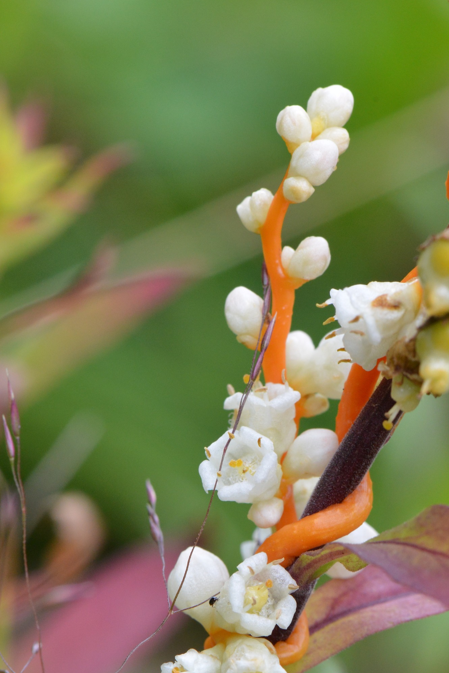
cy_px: 594
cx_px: 301
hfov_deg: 7.1
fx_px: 3629
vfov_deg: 10.6
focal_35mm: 194
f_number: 16
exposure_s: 1/200
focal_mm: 105
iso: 1600
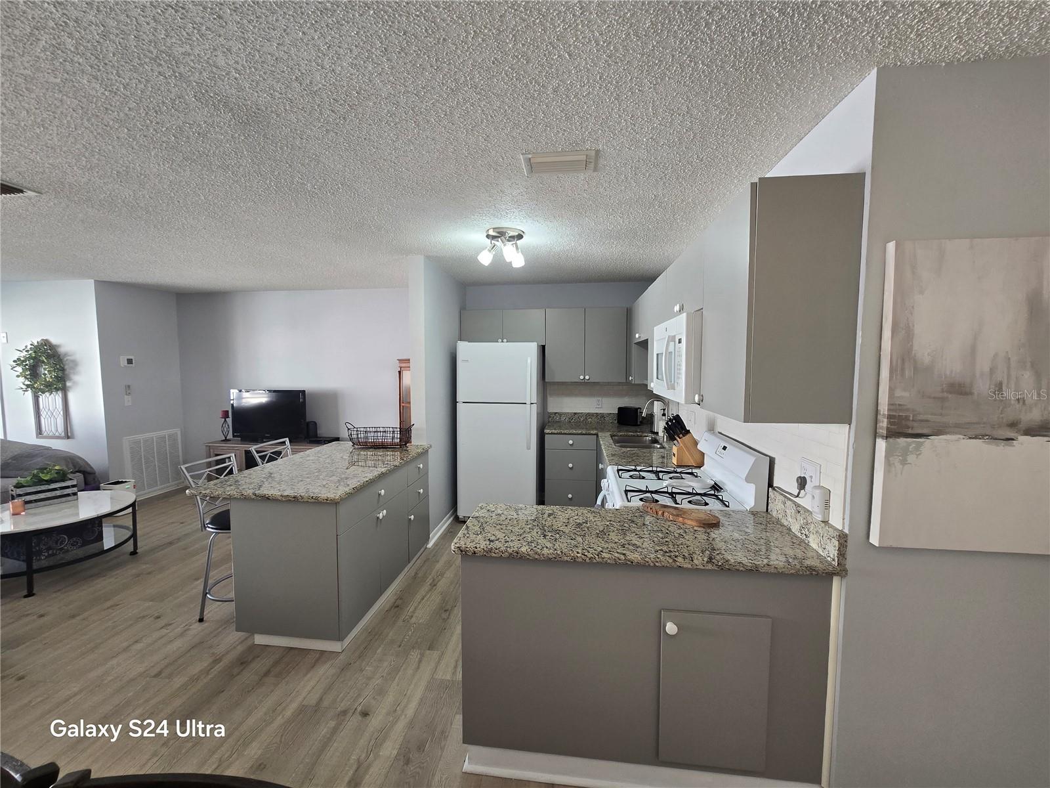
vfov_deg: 89.9
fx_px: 394
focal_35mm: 13
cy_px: 394
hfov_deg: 106.2
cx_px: 525
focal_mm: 2.2
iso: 125
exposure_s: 1/60
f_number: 2.2
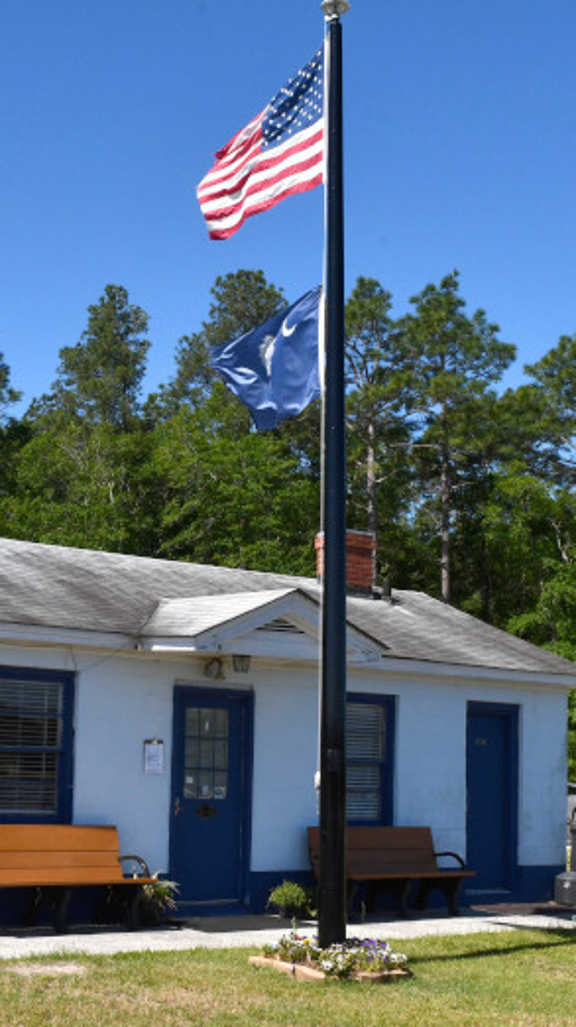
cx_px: 134
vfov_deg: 39.2
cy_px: 522
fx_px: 1441
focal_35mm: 53
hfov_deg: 22.4
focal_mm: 22
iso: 500
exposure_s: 1/1000
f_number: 16
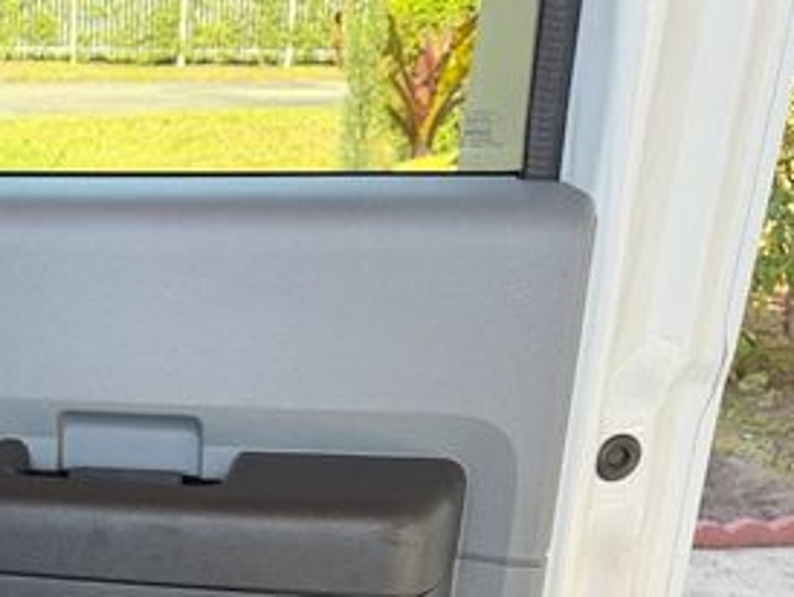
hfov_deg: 32.2
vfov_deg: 24.5
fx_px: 1286
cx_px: 43
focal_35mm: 56
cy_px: 649
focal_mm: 6.76
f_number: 1.78
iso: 80
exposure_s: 1/121
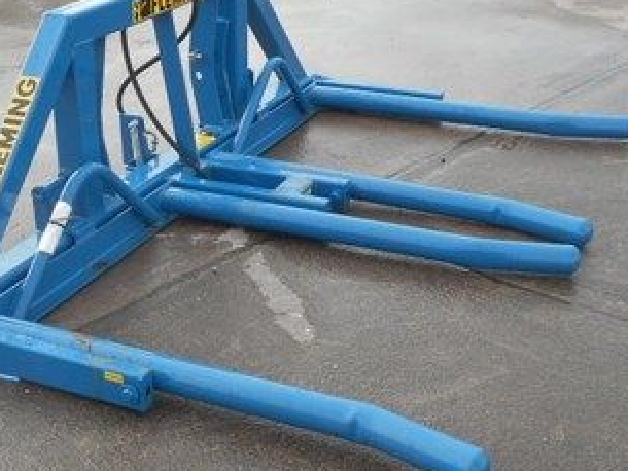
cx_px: 249
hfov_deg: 33.7
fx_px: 1034
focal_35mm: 57
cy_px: 253
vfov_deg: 25.7
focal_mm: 5.2
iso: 80
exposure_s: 1/200
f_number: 4
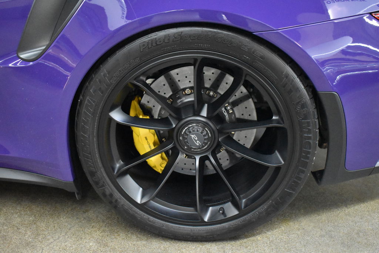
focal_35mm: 42
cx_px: 190
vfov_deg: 31.9
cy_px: 126
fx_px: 442
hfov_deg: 46.4
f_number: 4.2
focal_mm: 28
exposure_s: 1/125
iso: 8000
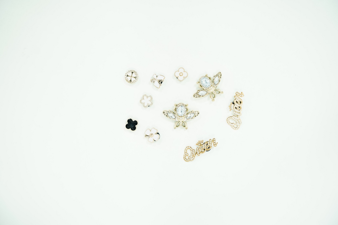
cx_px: 169
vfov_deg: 26.8
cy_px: 112
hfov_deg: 39.4
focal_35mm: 50
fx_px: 472
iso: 500
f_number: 4
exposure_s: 1/30
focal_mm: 50.3
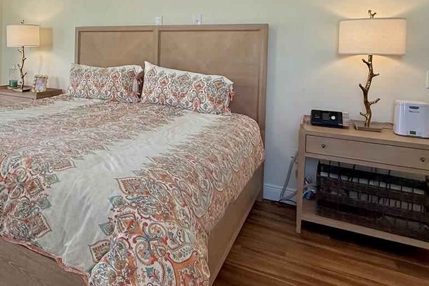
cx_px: 108
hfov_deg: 58.7
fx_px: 357
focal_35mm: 30
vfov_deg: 41.5
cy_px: 52
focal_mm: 2.22
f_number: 2.2
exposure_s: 1/120
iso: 125
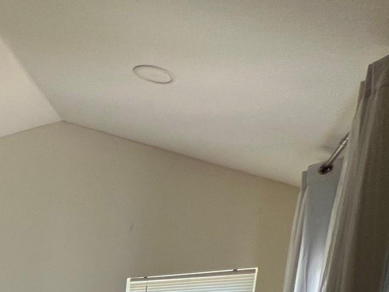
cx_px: -208
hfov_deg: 27.9
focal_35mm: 42
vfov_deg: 26.1
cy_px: 428
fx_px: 472
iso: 100
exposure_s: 1/99
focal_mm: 1.57
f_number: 1.8
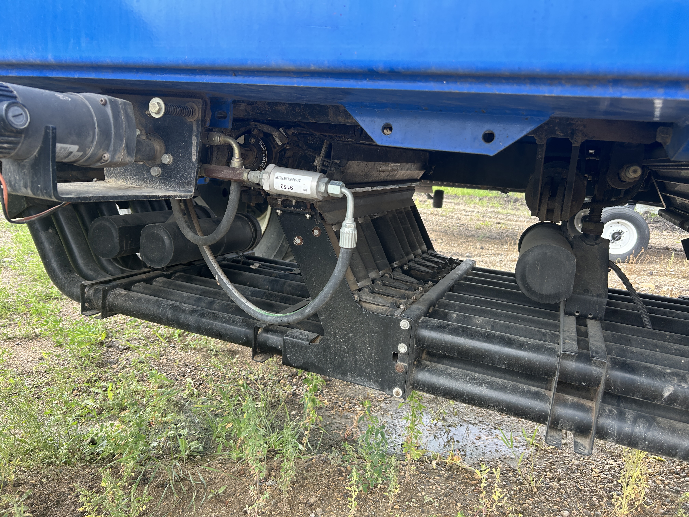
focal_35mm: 26
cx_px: 344
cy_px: 258
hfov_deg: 67.3
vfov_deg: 53.1
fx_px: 518
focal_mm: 5.7
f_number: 1.5
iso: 50
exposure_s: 1/414
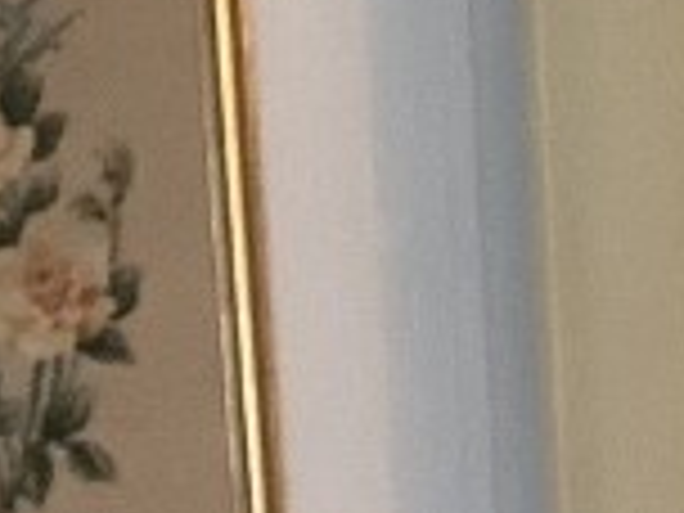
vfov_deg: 6.9
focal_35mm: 209
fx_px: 4130
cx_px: 1350
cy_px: 1012
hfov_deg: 8.9
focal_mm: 3.3
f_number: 2.4
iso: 320
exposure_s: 1/33
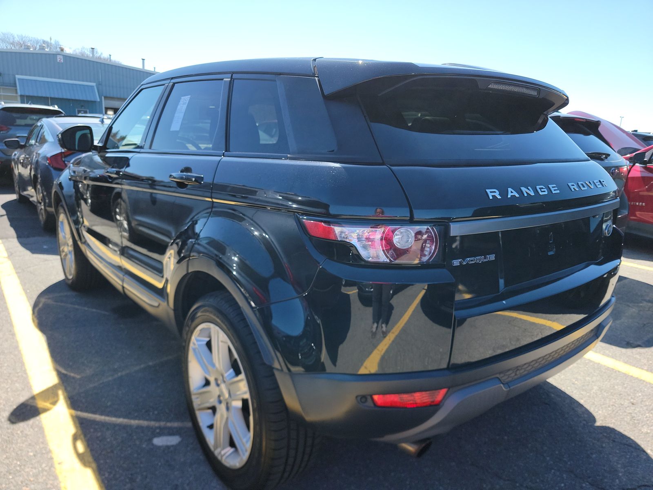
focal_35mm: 24
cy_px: 245
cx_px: 326
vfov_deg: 56.8
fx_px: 453
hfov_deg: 71.6
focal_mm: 6.7
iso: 50
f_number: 1.8
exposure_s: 1/345
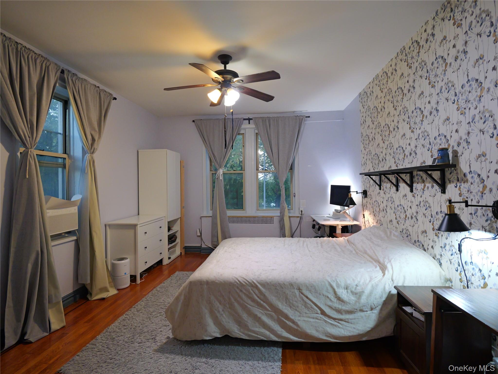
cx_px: 249
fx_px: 259
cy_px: 187
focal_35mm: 18
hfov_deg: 87.7
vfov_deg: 71.6
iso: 1250
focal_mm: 9
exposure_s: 1/50
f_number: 3.5
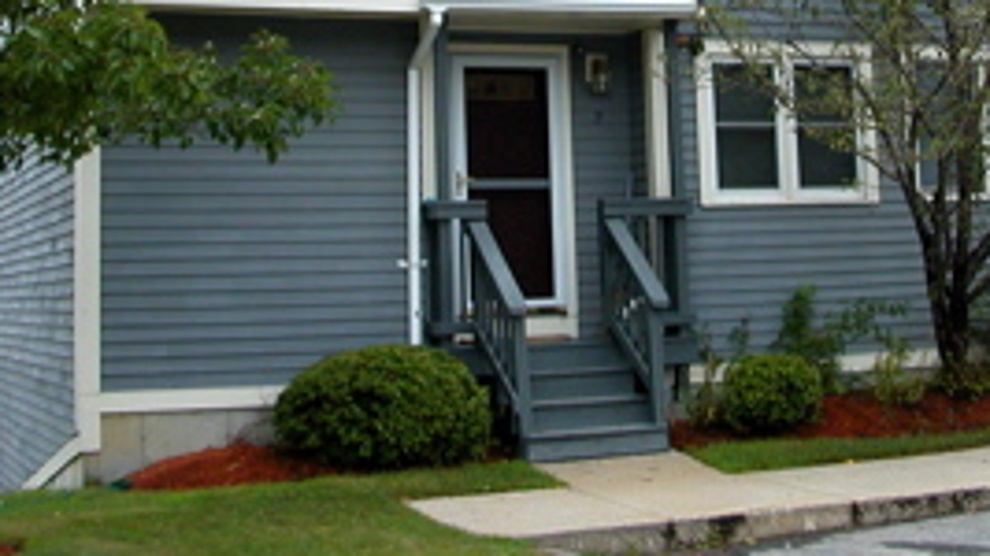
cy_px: -24
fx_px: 1785
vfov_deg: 17.2
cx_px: 616
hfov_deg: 30.9
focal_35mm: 68
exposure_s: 1/223
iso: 100
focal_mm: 5.6
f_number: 2.7
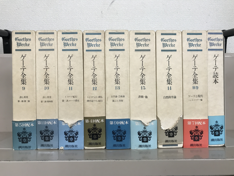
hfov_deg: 63.4
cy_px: 88
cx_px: 117
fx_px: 189
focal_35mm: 28
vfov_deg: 49.7
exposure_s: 1/20
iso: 32
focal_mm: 3.99
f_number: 1.8
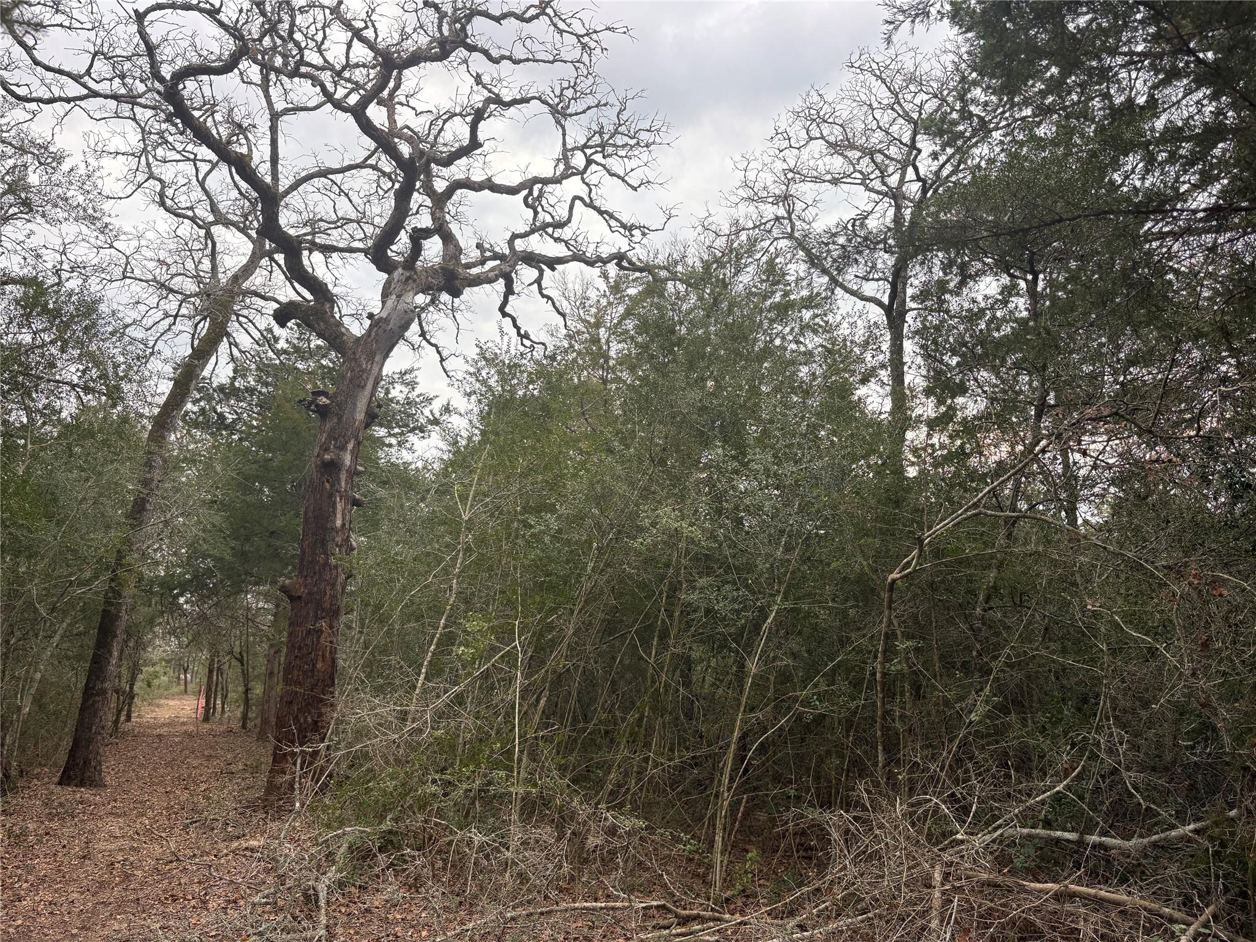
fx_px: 943
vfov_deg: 53.1
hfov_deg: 67.3
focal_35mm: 26
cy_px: 471
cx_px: 628
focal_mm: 5.96
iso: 50
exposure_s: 1/680
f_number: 1.6
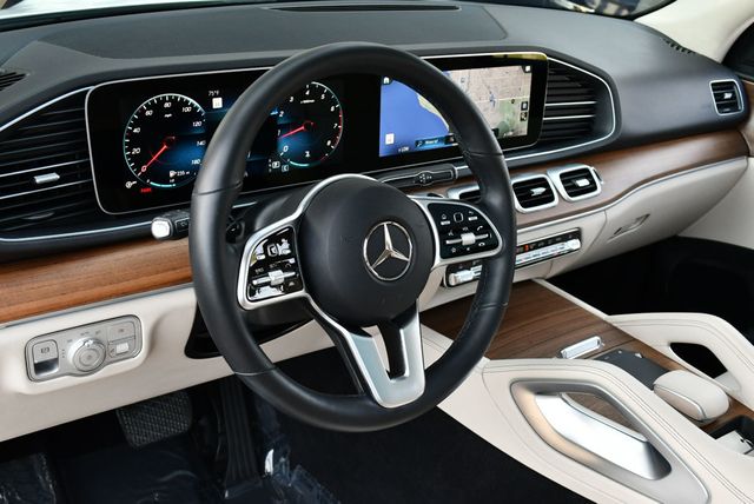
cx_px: 377
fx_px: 839
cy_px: 252
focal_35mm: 40
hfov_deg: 48.4
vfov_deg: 33.5
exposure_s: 1/250
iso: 400
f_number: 5
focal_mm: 20
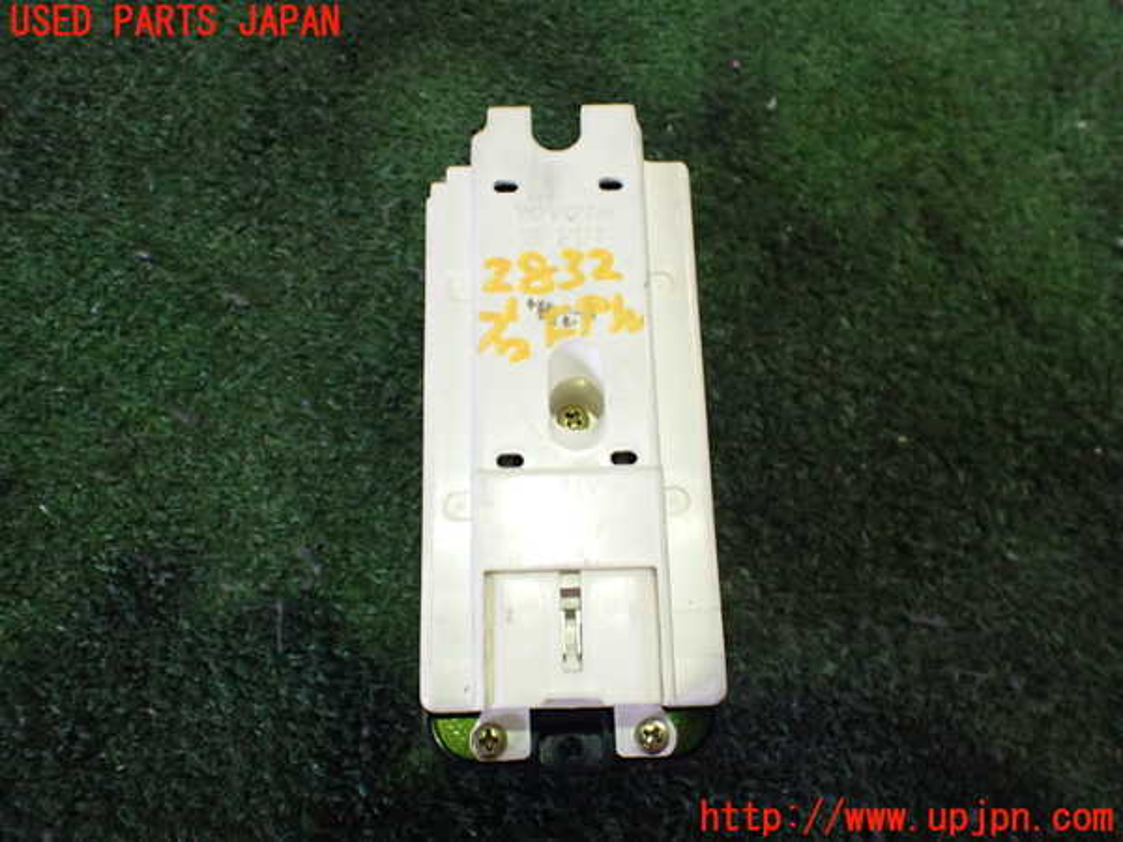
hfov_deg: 60.0
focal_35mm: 30
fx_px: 973
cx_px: 562
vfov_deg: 46.8
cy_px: 421
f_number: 2.3
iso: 800
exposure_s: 1/100
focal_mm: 5.4
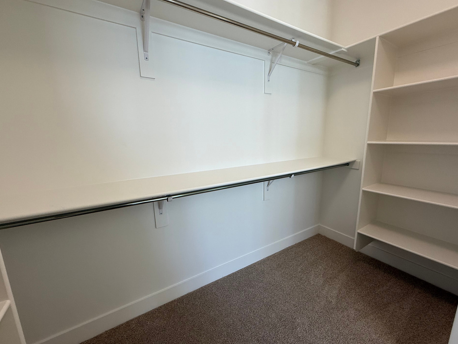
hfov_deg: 98.1
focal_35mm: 15
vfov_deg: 81.7
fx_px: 198
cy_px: 174
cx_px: 240
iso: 125
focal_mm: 2.22
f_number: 2.2
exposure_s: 1/120
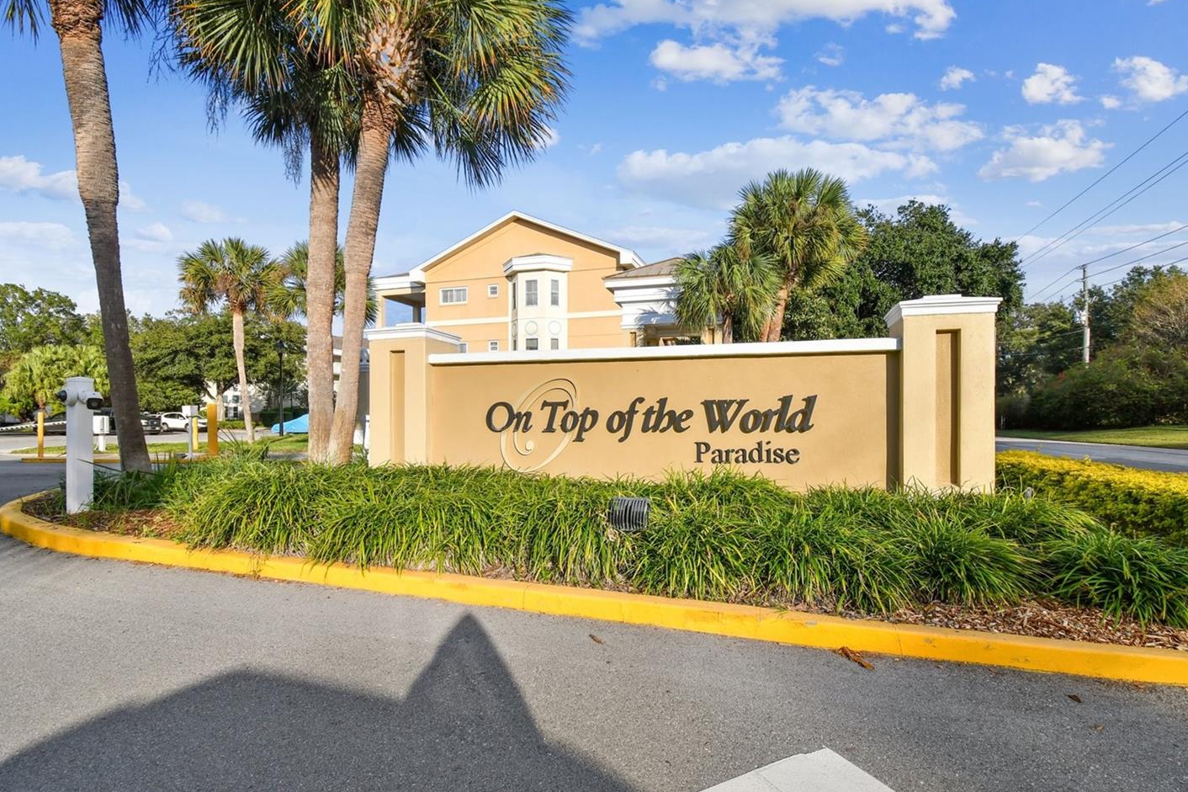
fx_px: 561
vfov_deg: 70.4
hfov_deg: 93.3
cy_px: 410
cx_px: 606
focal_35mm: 17
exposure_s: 1/400
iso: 100
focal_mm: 10
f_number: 7.1
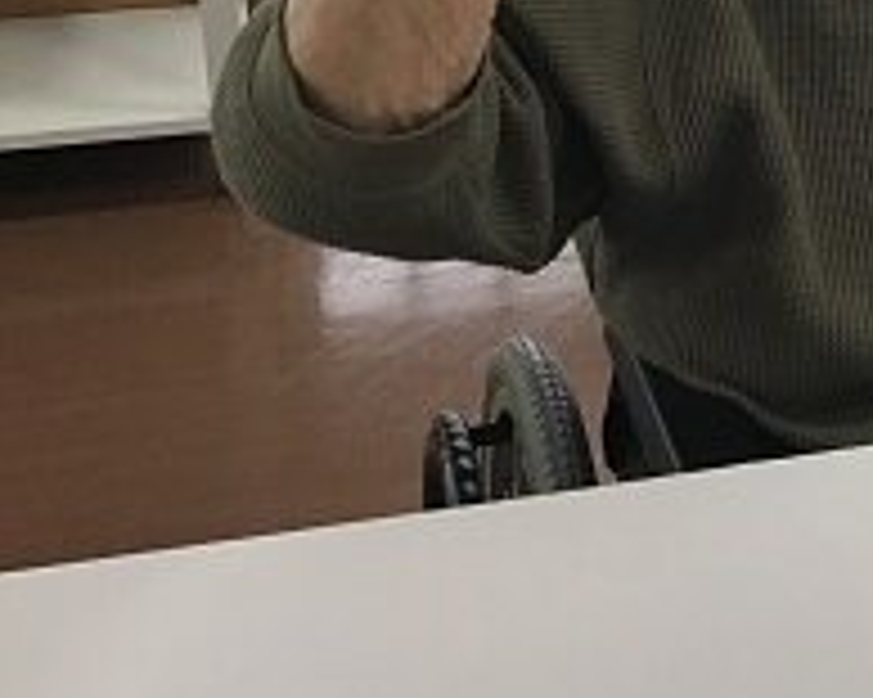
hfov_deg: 22.1
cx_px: 1116
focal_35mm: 78
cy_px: -20
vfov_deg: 19.0
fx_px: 2014
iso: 25
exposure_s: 1/40
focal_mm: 3.3
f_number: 2.4
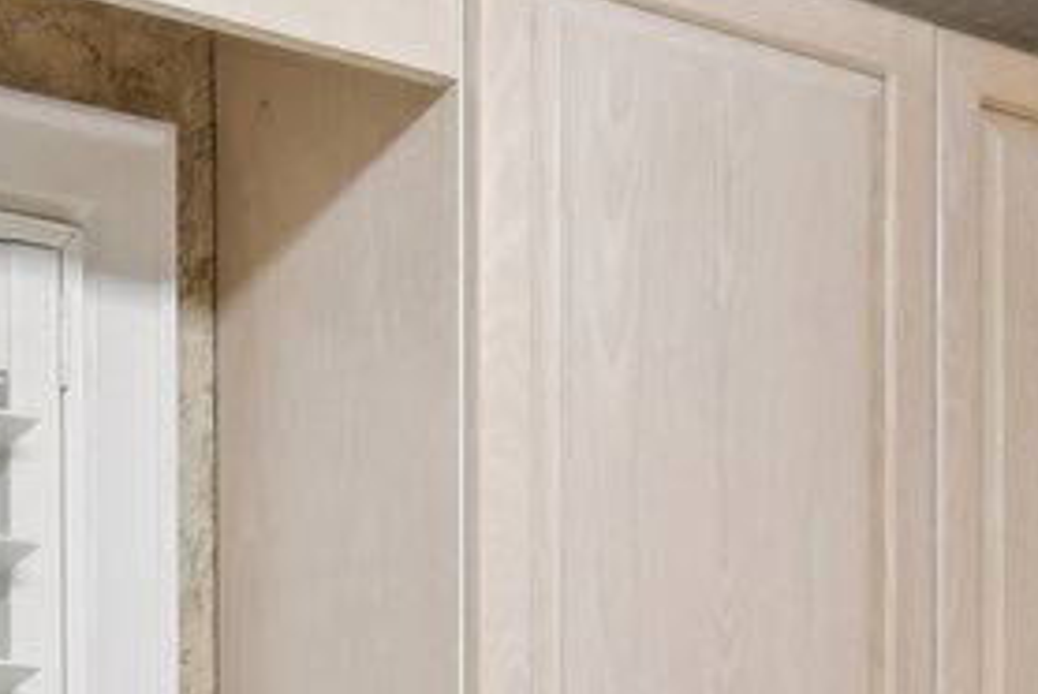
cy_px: 1274
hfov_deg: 18.8
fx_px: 2973
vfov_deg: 12.2
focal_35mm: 103
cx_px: -168
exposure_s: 1/6
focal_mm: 14
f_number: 8
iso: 400
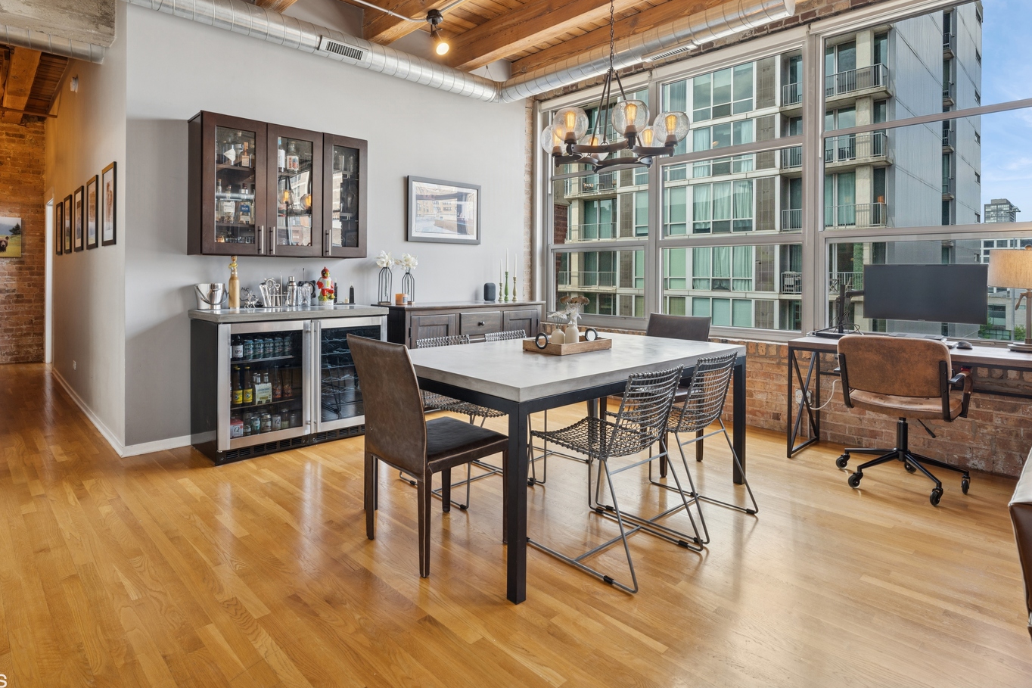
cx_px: 468
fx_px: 545
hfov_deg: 86.7
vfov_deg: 64.1
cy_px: 284
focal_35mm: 19
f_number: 8
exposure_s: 1/50
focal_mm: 16
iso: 320
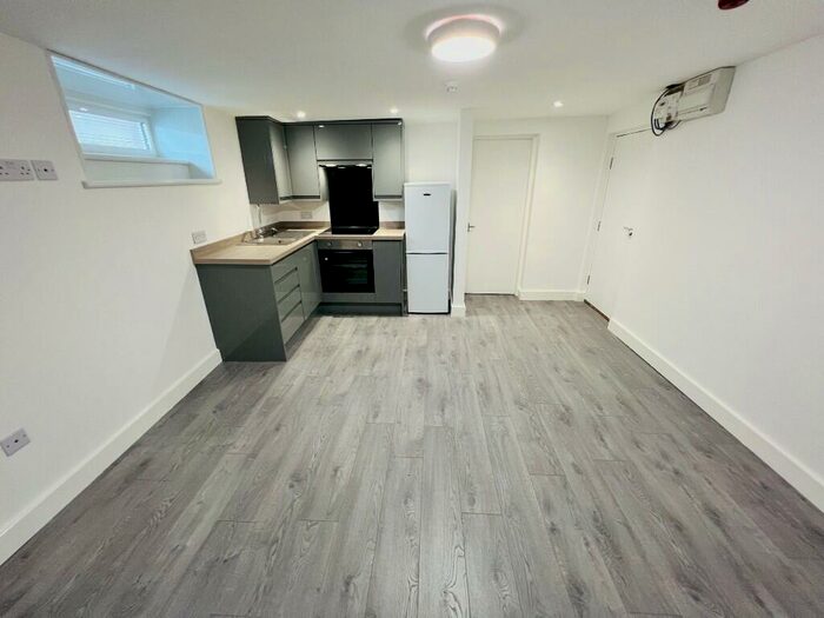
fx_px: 309
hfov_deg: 106.2
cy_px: 309
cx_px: 412
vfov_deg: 89.9
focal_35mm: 13
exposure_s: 1/100
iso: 250
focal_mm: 1.57
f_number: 1.8
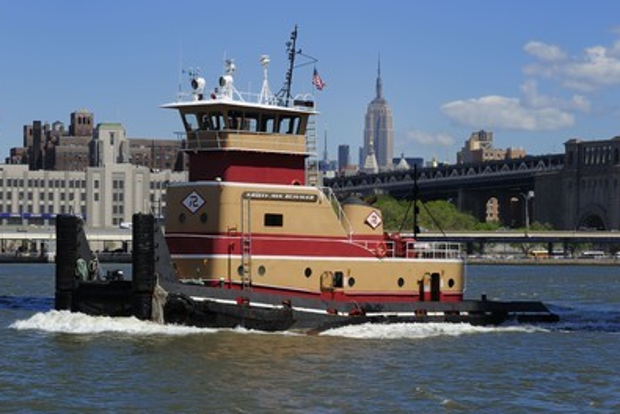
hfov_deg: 17.2
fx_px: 2051
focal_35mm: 119
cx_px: 311
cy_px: 213
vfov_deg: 11.5
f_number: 13
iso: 200
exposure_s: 1/200
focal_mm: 112
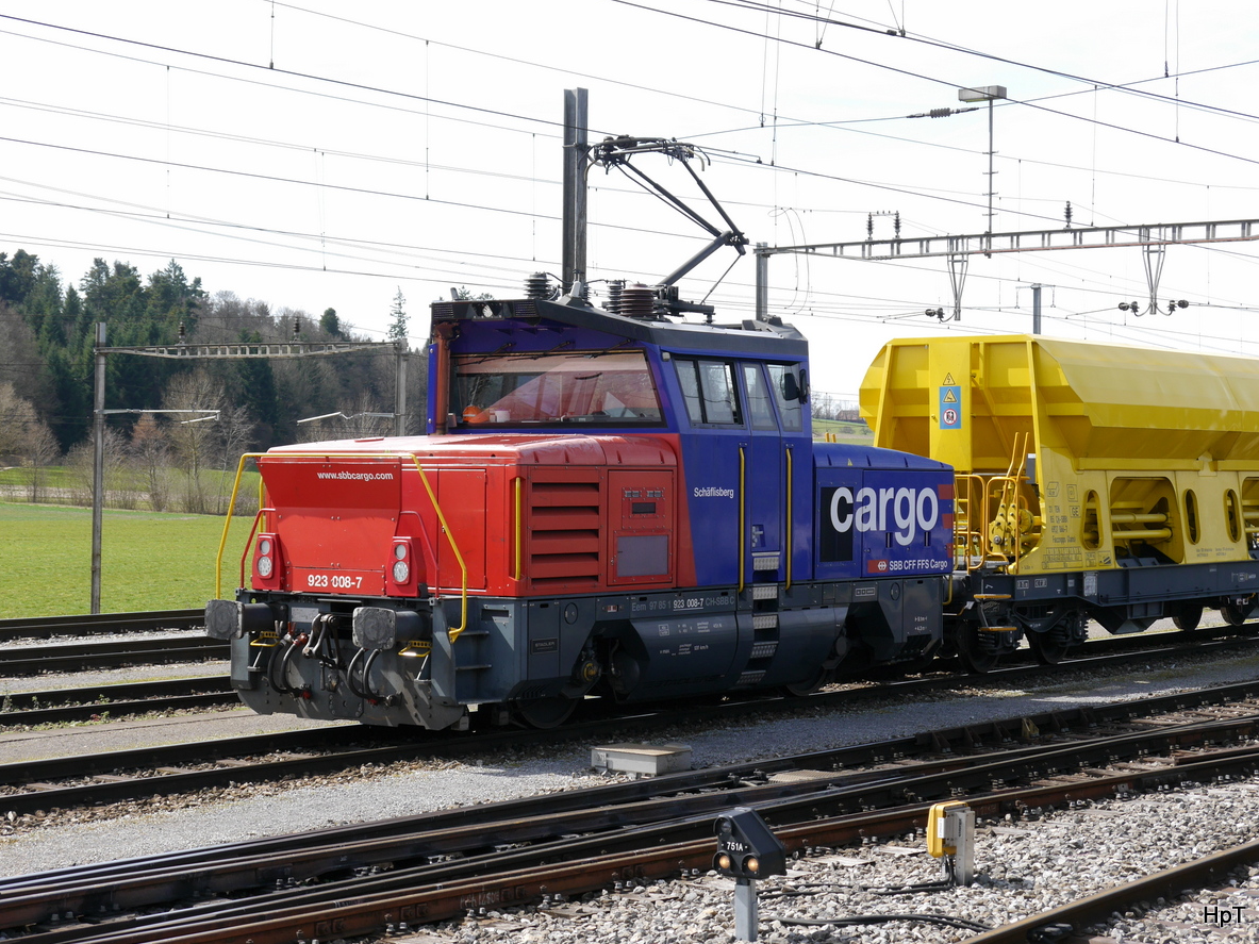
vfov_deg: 21.3
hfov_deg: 28.2
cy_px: 476
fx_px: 2509
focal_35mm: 69
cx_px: 637
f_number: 7.1
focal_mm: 34
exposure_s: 1/250
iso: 160
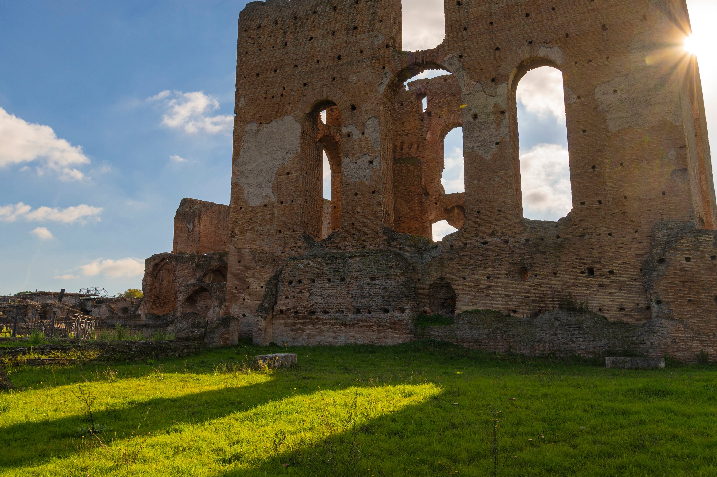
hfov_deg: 53.1
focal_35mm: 36
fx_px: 717
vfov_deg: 36.3
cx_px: 328
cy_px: 142
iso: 100
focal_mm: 24
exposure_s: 1/400
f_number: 9
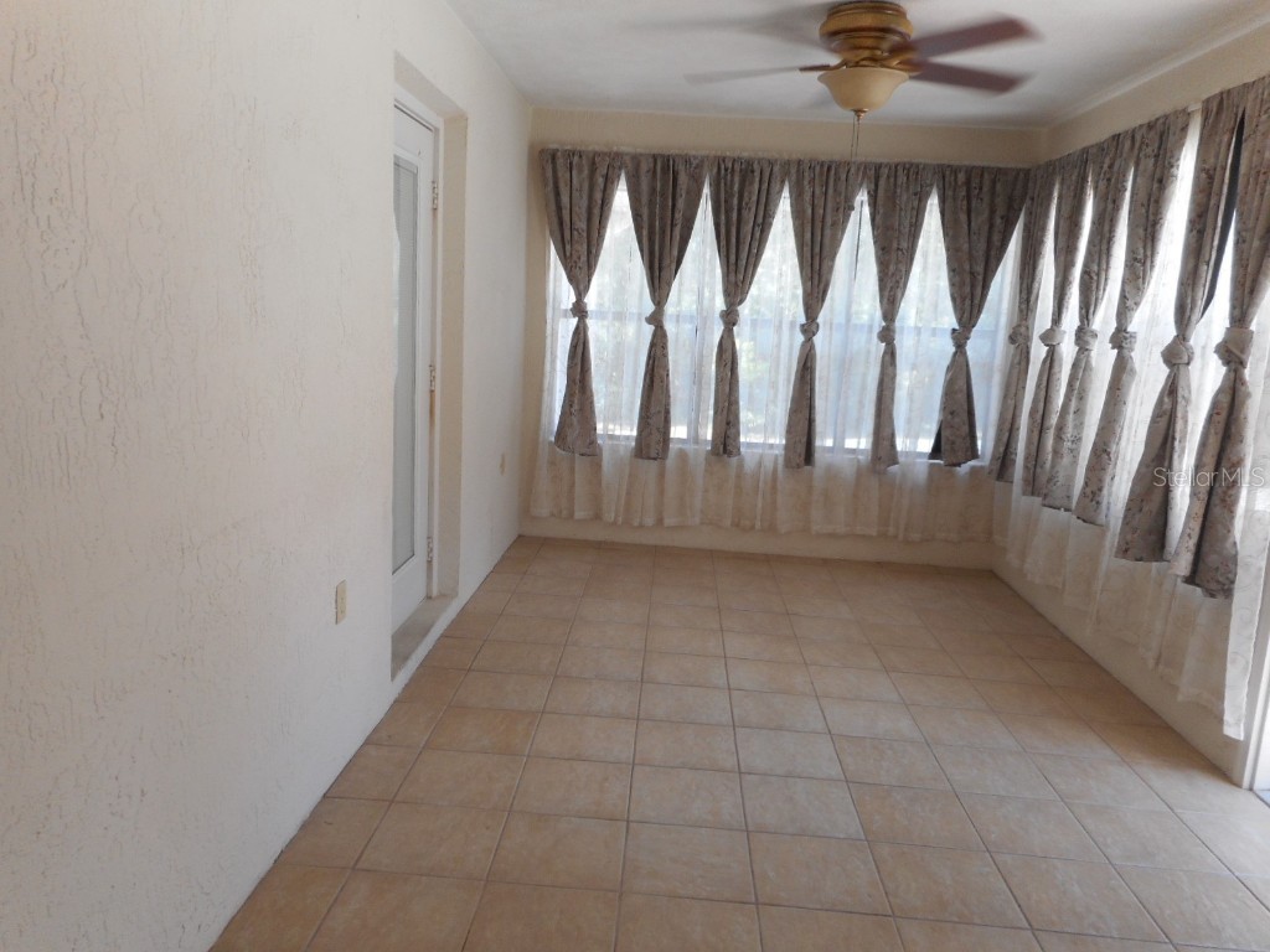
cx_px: 635
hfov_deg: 69.4
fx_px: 917
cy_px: 476
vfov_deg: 54.9
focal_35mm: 25
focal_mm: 4.5
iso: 100
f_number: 3.7
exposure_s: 1/30
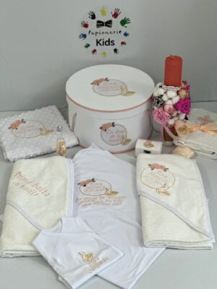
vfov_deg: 25.3
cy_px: 144
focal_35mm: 77
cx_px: 108
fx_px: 644
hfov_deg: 19.1
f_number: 2.8
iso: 125
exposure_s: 1/100
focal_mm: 9
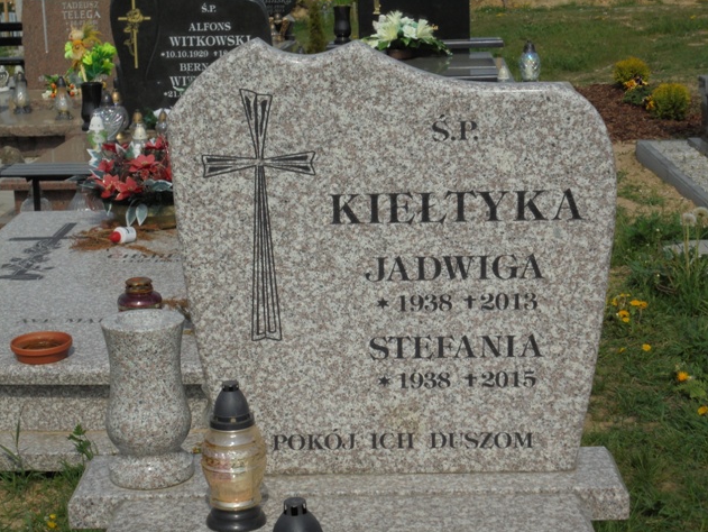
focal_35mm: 74
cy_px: 267
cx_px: 352
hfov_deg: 26.3
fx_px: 1514
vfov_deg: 19.9
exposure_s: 1/1000
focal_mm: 13.1
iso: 100
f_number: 6.1
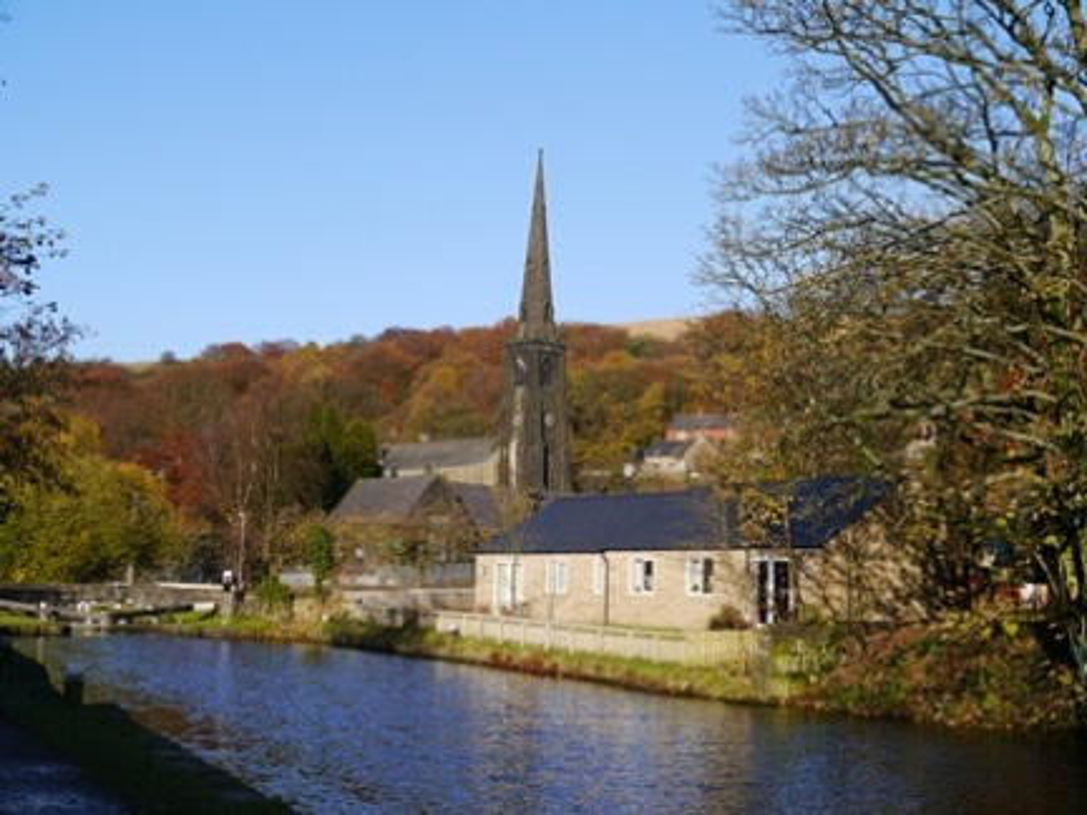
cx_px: 544
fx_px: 1570
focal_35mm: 50
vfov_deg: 29.1
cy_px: 408
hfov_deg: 38.2
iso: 160
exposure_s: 1/320
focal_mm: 25
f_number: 7.1
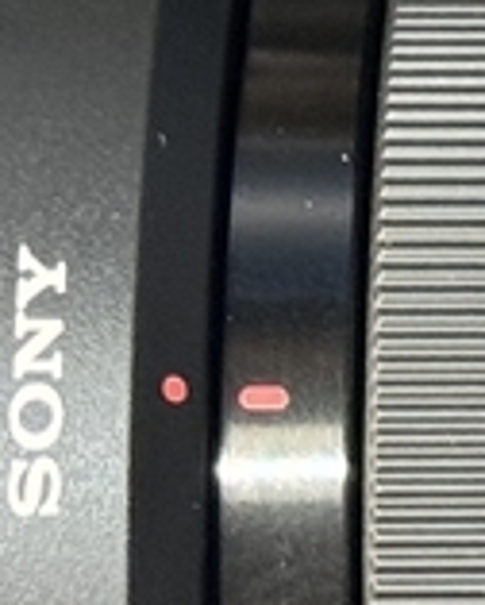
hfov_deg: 4.2
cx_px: 1320
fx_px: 6411
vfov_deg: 5.4
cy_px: 243
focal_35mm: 358
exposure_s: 1/40
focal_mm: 6.76
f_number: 1.78
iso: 500
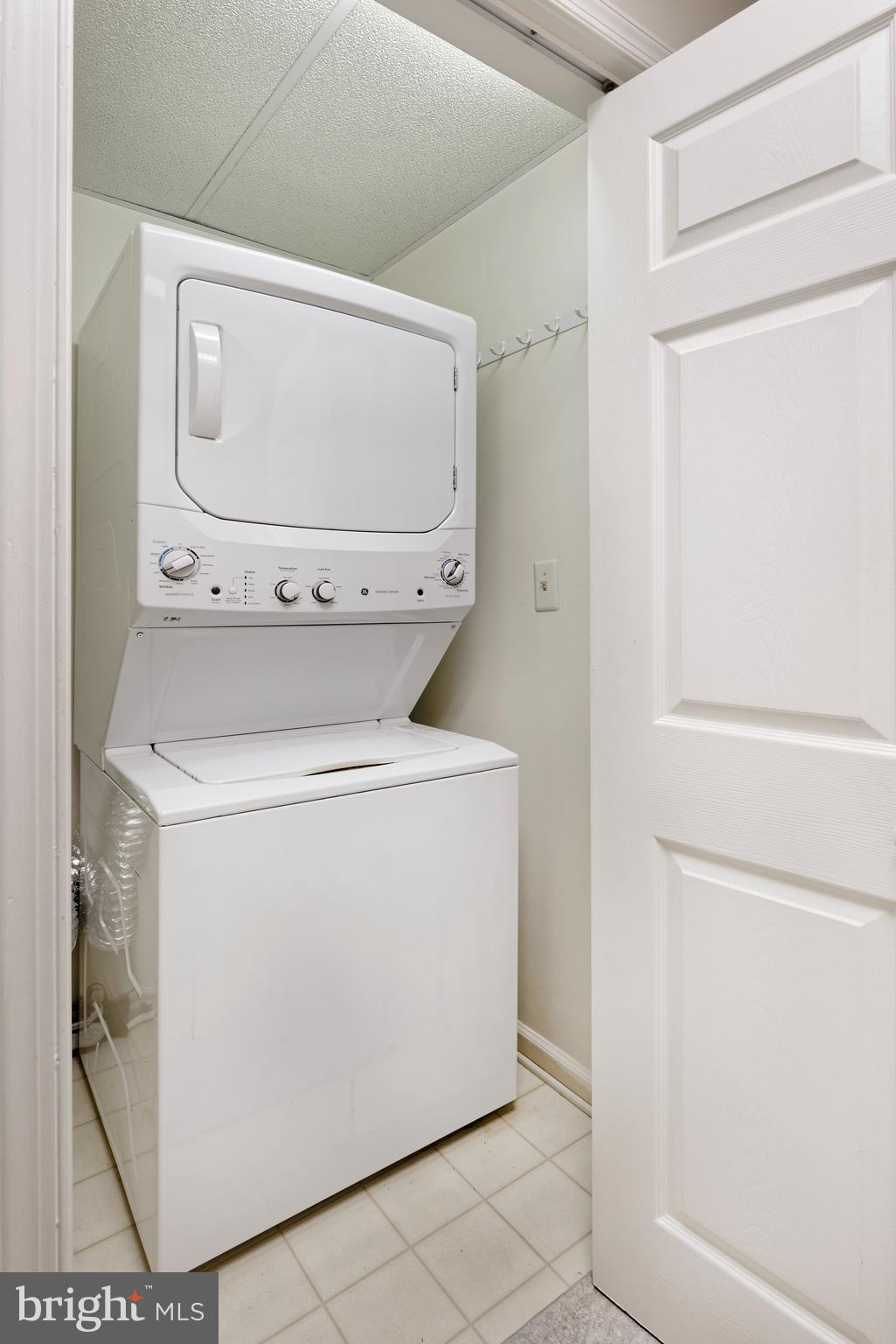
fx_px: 597
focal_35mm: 16
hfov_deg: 73.8
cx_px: 448
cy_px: 672
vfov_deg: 96.7
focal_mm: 16
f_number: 14
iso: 200
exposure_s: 1/3
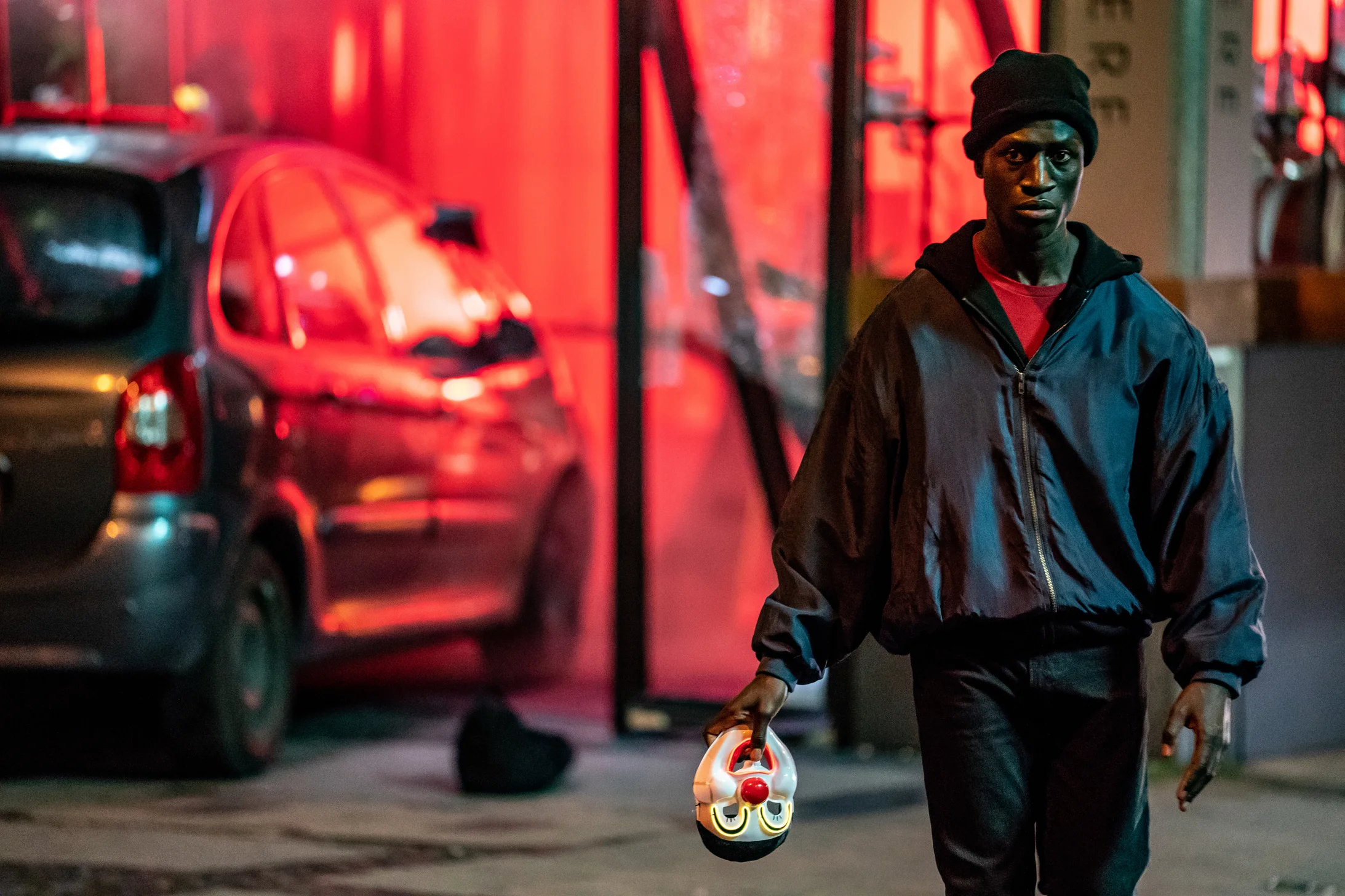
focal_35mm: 200
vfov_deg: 6.9
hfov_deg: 10.3
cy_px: 448
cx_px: 672
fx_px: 7471
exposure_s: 1/100
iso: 8000
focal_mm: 200
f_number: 2.8
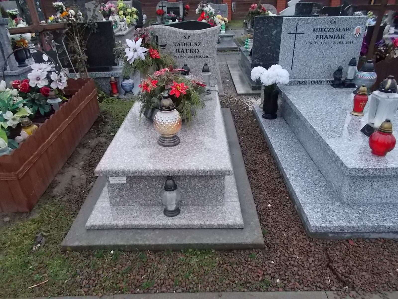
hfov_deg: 67.3
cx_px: 199
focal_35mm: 26
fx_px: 299
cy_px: 150
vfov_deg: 53.1
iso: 400
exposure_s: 1/160
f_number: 3.2
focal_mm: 4.6
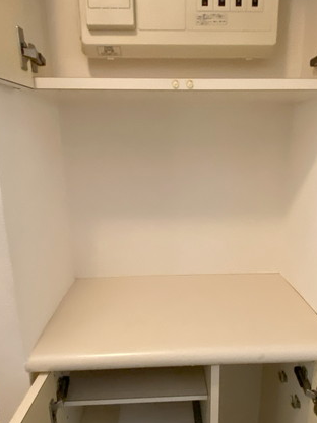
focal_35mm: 25
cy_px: 233
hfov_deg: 54.7
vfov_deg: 69.2
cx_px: 180
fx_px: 305
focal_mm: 1.54
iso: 640
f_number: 2.4
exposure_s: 1/50
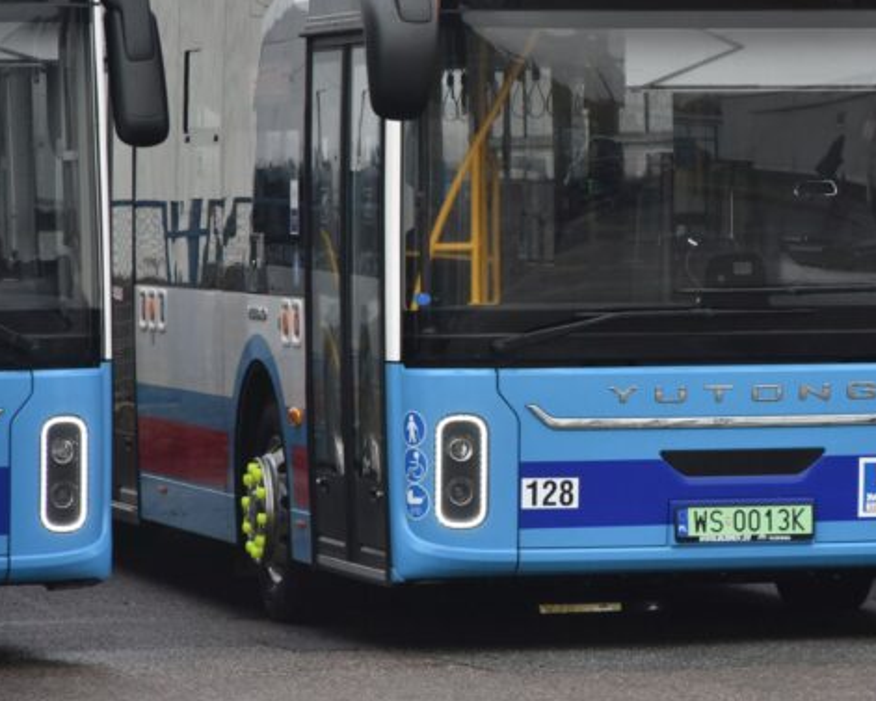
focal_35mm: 241
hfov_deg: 8.0
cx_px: 703
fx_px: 6243
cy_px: 231
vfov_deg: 6.4
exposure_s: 1/500
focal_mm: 105
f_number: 5.6
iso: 800
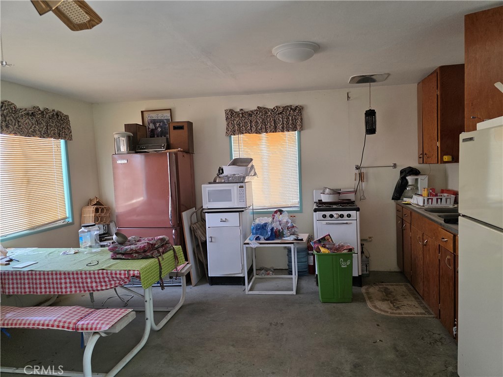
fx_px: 334
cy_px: 188
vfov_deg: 58.9
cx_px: 252
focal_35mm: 23
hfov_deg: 73.9
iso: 200
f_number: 1.7
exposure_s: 1/180
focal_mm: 6.3
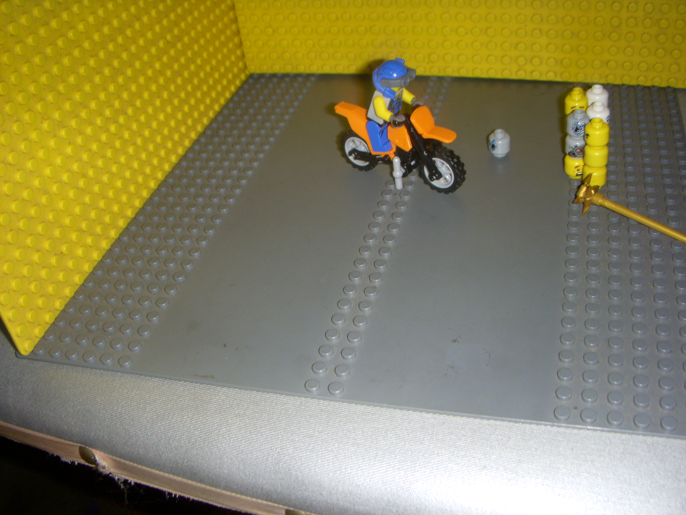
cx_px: 343
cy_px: 258
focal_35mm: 38
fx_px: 753
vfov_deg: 37.7
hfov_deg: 49.0
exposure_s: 1/30
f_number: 3.3
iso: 100
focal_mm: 6.3
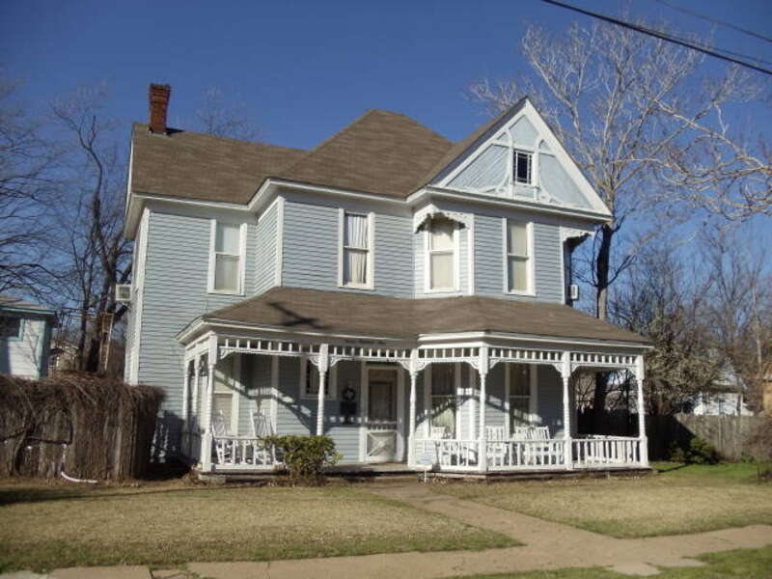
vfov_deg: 32.9
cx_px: 386
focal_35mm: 44
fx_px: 981
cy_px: 290
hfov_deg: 42.9
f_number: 7.1
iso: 80
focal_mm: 6
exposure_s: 1/320
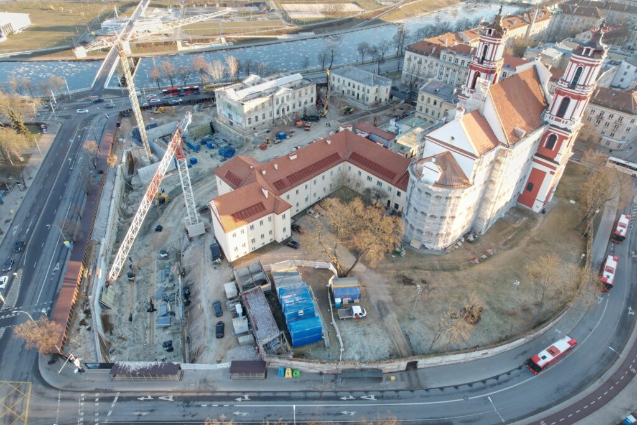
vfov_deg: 57.2
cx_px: 318
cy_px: 212
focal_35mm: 22
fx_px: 389
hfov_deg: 78.6
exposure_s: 1/160
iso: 100
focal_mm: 8.38
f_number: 2.8
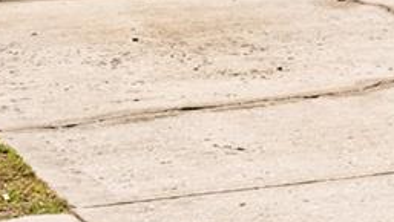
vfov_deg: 5.0
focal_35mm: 228
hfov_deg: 9.1
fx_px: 2384
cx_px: 645
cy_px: -537
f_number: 4
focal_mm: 35
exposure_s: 1/640
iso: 100
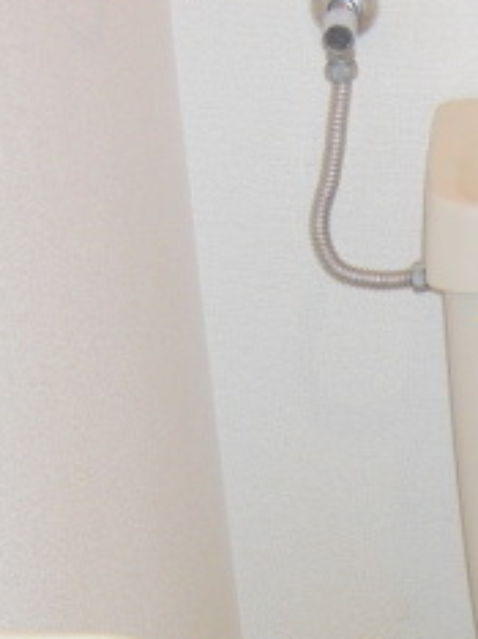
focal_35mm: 104
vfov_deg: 18.6
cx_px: 683
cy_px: 593
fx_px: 1918
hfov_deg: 13.5
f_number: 2.8
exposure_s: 1/60
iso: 200
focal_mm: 7.9
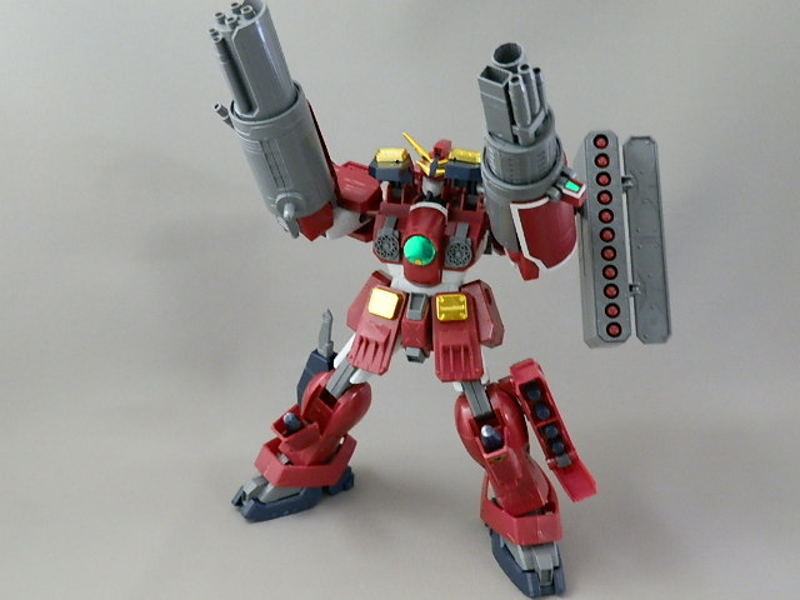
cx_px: 400
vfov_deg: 41.8
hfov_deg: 54.0
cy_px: 300
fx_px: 786
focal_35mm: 34
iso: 250
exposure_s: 1/8
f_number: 3.5
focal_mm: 6.17
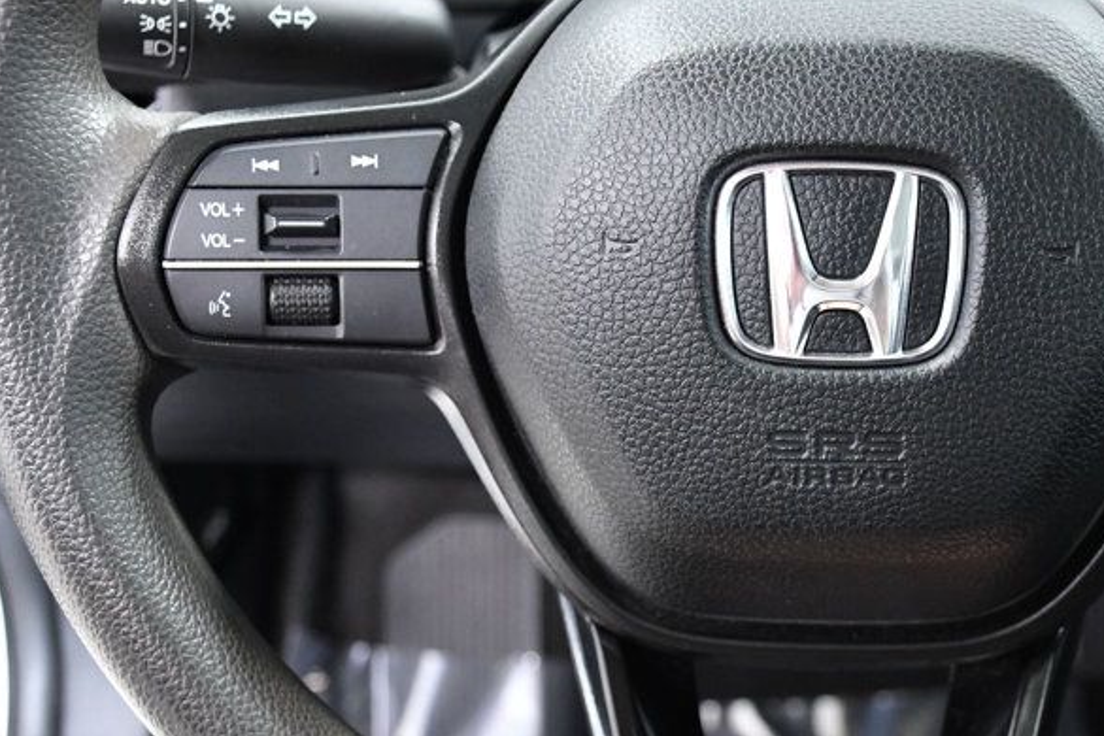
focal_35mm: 63
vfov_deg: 21.5
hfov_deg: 31.3
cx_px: 828
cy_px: 506
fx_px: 1932
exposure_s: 1/60
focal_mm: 24
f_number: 3.8
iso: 2500
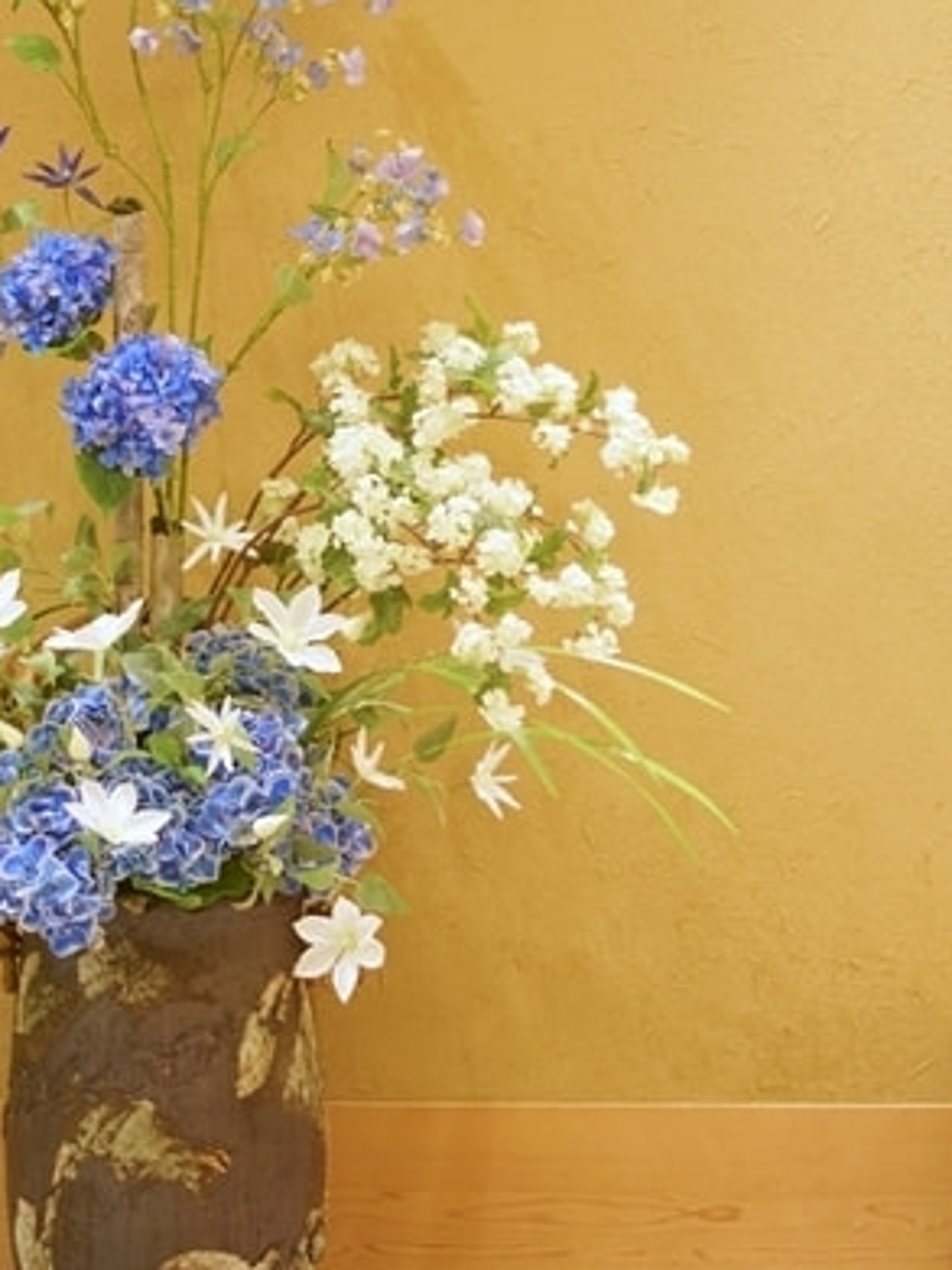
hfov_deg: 11.5
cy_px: 536
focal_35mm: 129
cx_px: 364
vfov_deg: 15.3
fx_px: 4733
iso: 200
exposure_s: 1/15
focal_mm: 50
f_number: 1.8
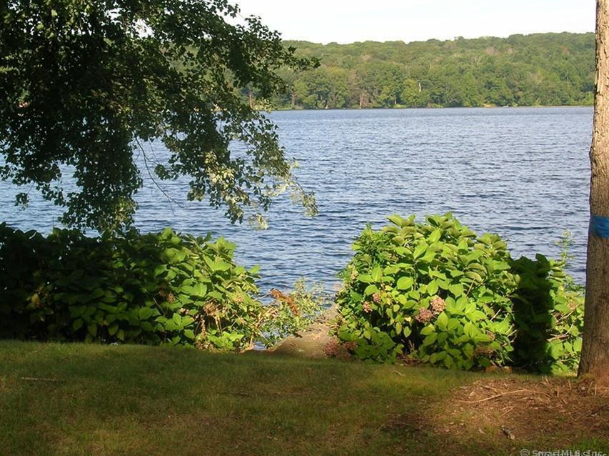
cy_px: 189
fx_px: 1055
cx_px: 275
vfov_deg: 24.3
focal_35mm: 60
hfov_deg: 32.2
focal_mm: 8.4
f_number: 5.6
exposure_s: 1/110
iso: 50
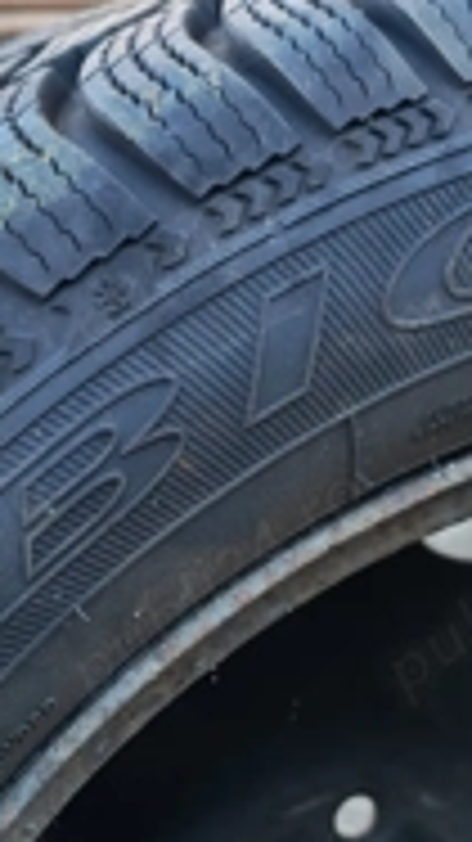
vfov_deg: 32.5
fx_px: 1404
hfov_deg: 18.8
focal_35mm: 63
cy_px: 657
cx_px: 58
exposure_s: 1/100
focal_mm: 6.12
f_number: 1.9
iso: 64
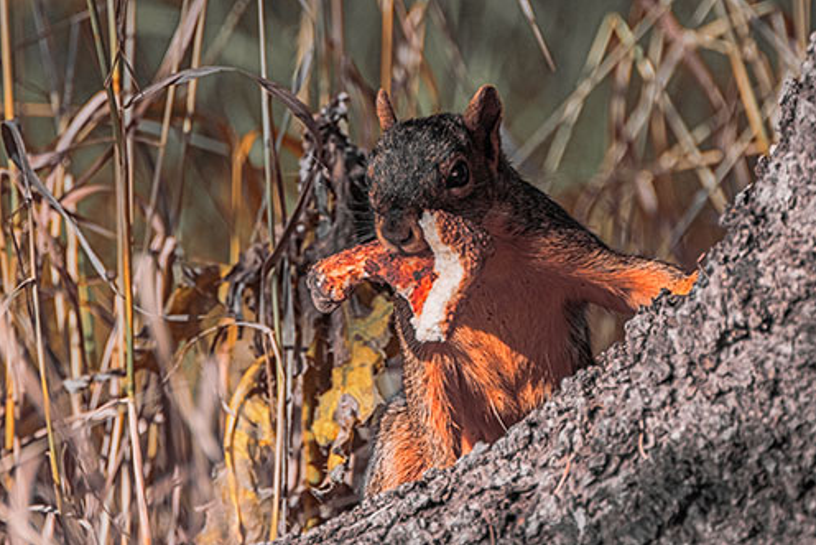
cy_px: 272
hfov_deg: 2.4
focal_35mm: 856
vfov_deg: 1.6
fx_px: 19407
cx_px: 410
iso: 1800
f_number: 12
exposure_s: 1/1000
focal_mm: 850
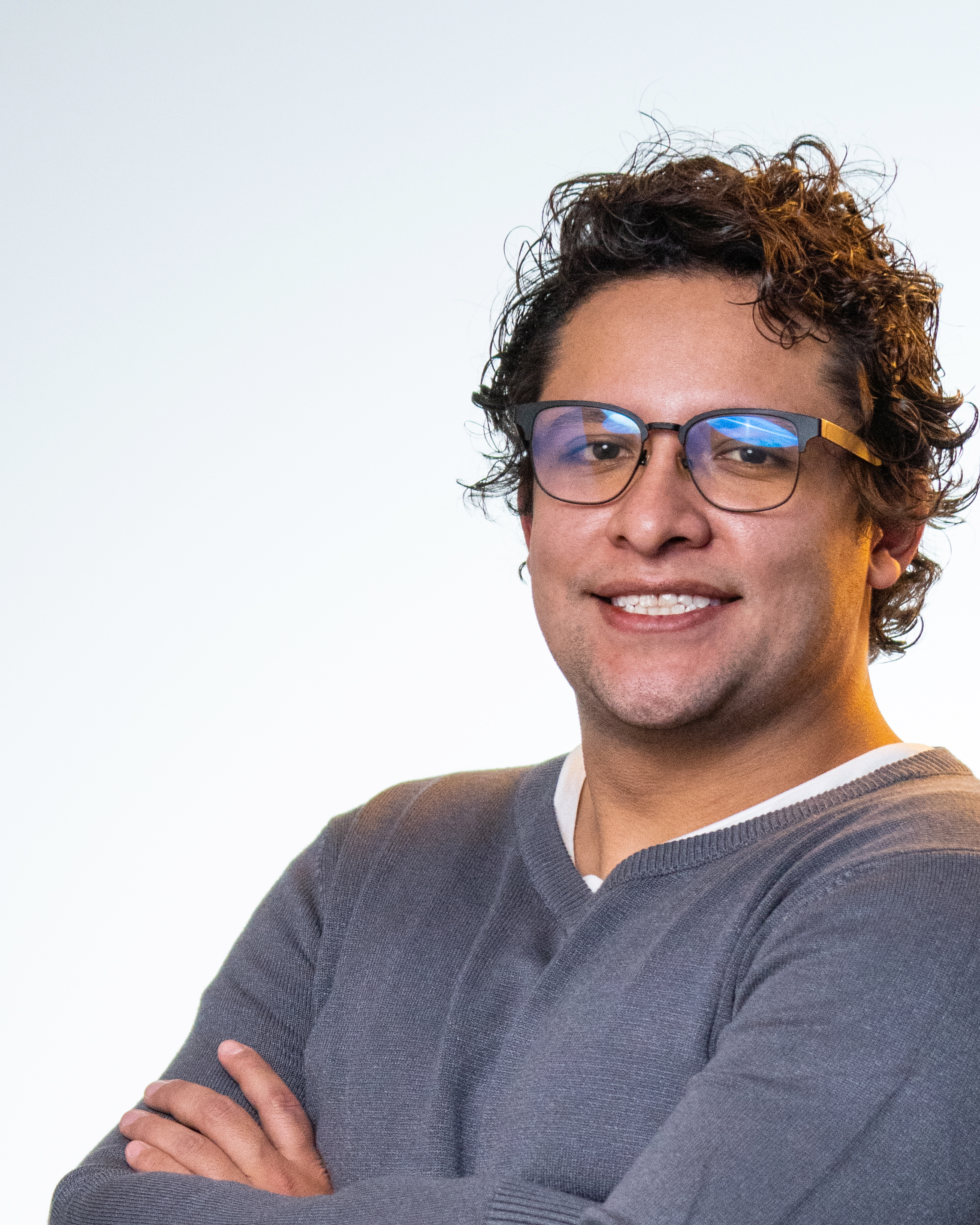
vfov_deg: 9.3
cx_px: 603
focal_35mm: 207
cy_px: 1149
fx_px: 7504
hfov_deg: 7.5
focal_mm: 70
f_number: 4
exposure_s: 1/125
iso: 1250
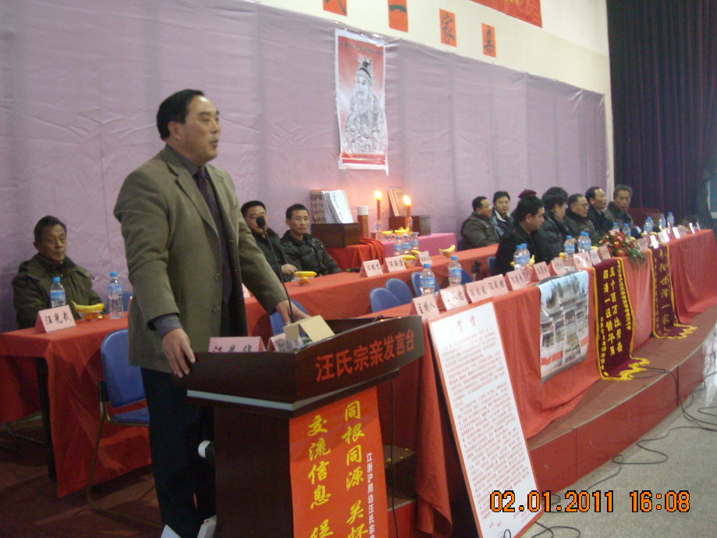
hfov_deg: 47.8
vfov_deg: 36.8
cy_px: 265
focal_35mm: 39
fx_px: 808
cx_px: 325
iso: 400
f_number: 2.8
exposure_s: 1/10
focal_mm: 5.7
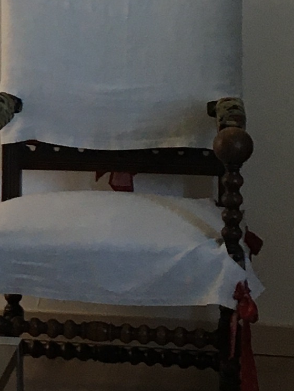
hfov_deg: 9.0
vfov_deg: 12.4
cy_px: 7
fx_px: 1777
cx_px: -261
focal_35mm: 157
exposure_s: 1/33
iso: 80
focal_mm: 4.15
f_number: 2.2
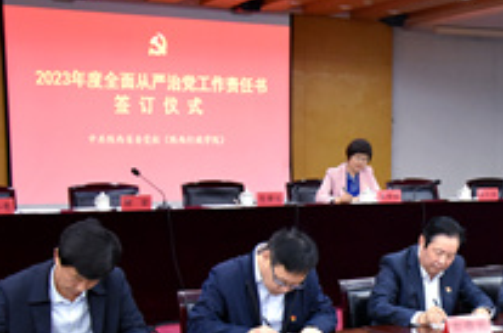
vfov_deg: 21.9
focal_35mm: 61
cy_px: 253
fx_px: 850
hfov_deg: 31.4
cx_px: 452
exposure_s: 1/50
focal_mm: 21
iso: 1600
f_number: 3.8
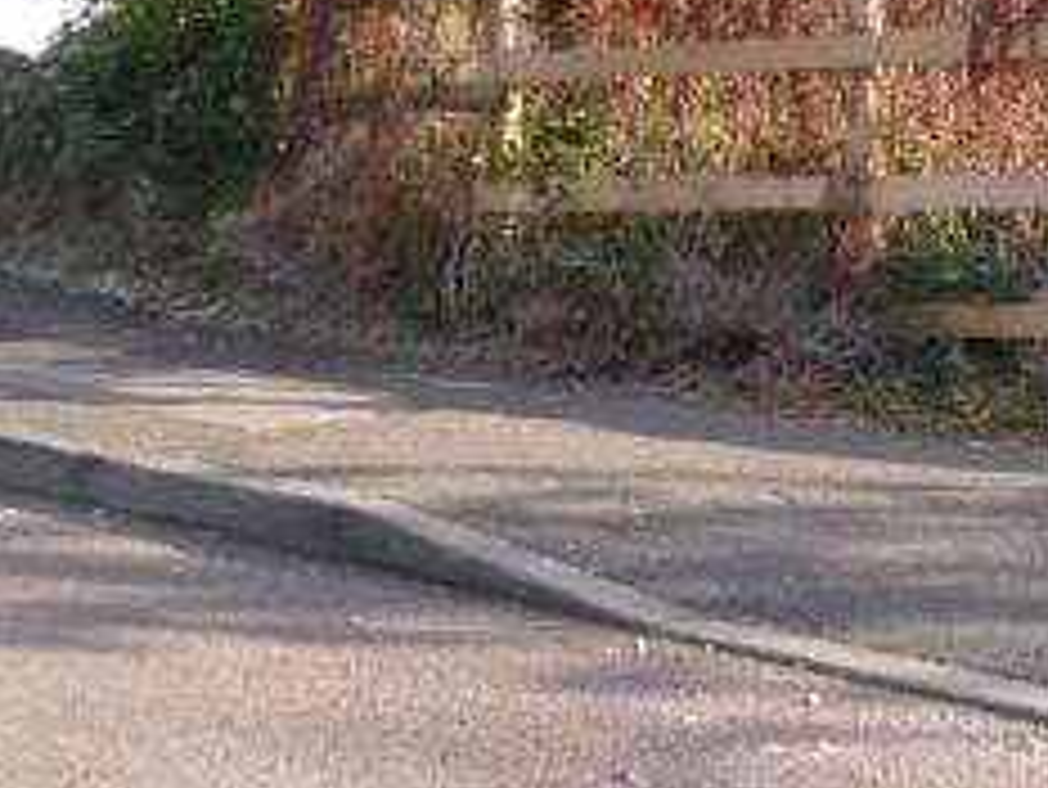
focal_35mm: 70
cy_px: 47
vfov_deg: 20.5
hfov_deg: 26.5
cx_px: 1010
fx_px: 2120
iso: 100
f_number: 3.1
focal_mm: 5
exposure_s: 1/320
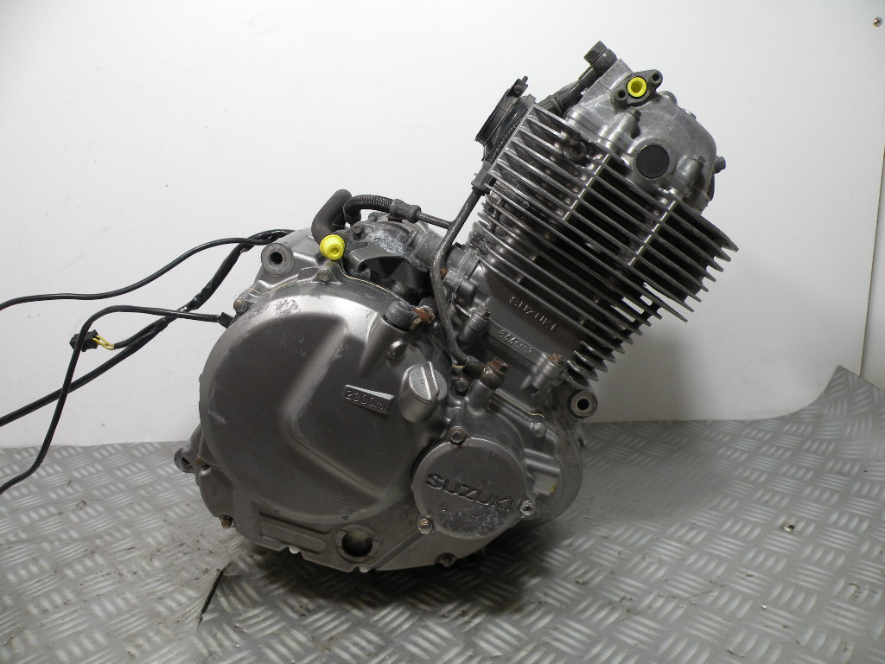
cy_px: 332
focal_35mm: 27
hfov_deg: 65.3
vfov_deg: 51.4
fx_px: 690
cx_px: 442
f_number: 3.5
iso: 64
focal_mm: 4.7
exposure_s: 1/60
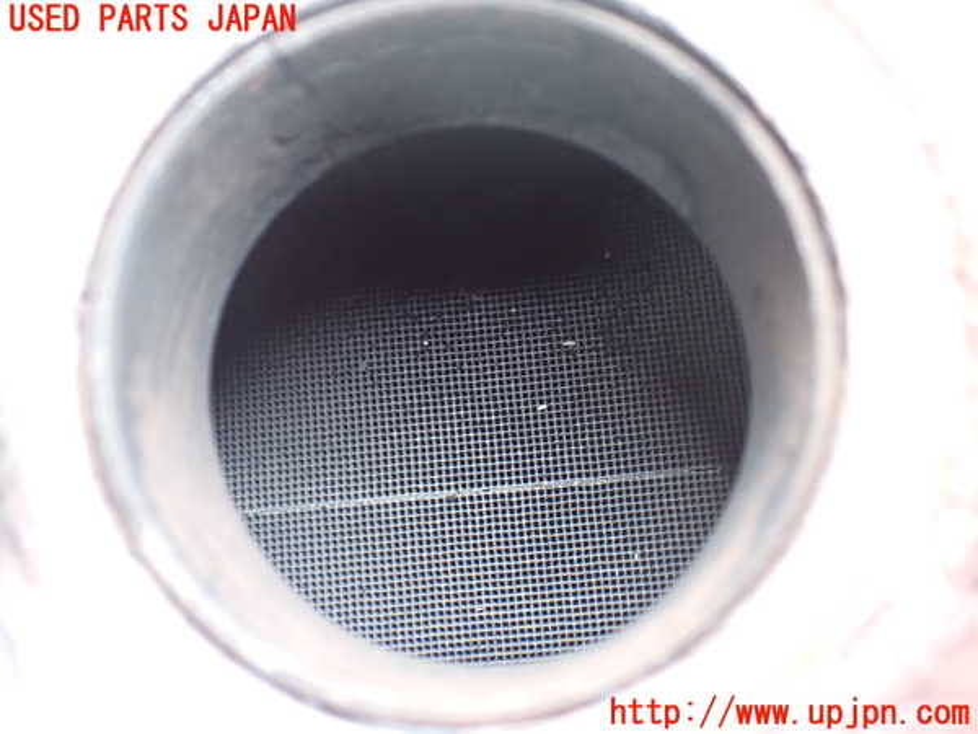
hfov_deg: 60.0
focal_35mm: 30
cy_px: 367
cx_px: 489
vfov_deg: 46.8
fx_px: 848
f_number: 2.3
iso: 800
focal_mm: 5.4
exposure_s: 1/40
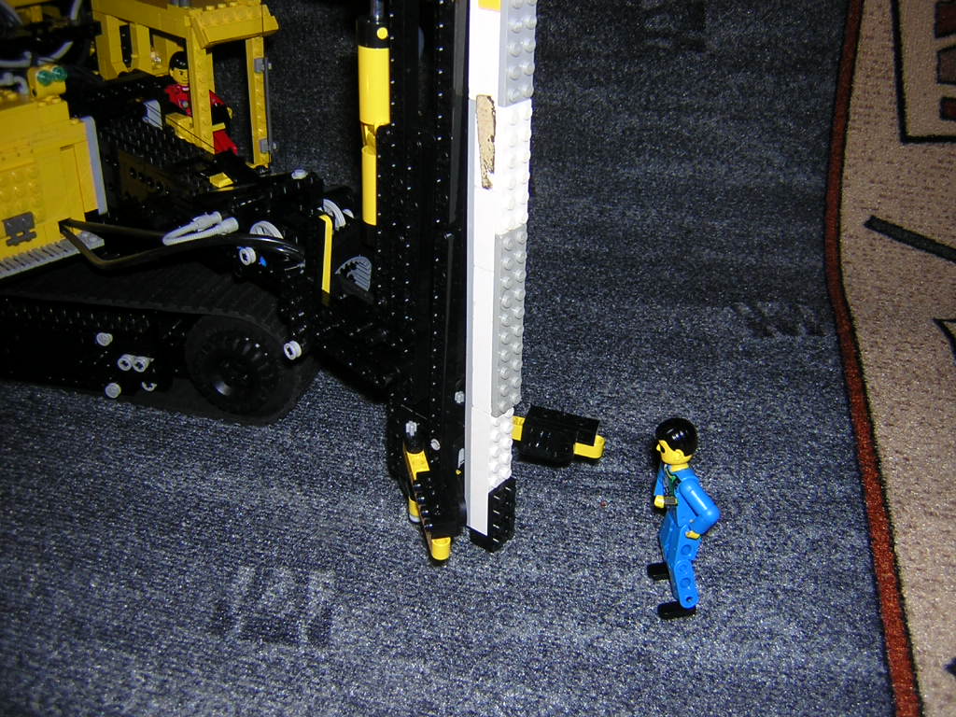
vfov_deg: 39.7
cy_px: 358
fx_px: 994
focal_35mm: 36
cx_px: 478
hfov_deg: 51.4
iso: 100
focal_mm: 4.7
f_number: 2.6
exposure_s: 1/60.1
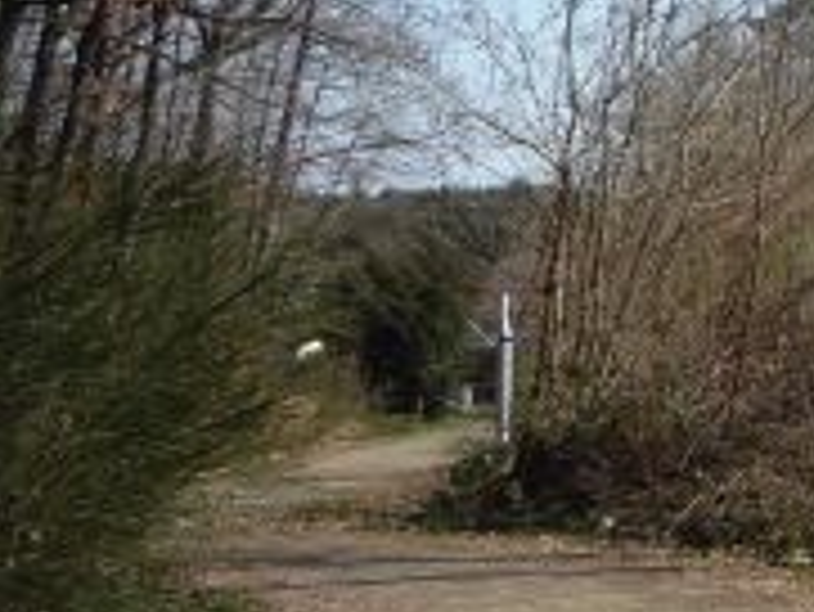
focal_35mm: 113
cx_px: 1435
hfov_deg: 15.2
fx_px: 2659
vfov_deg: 13.1
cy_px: 351
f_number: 4.5
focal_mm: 5.2
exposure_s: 1/400
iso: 100
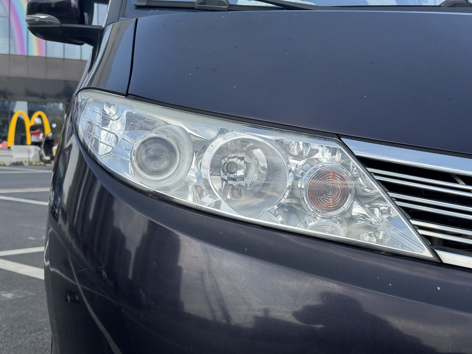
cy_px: 177
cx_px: 236
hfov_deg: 39.7
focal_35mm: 48
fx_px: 654
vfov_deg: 30.3
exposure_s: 1/3817
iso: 64
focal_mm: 6.76
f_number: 1.78
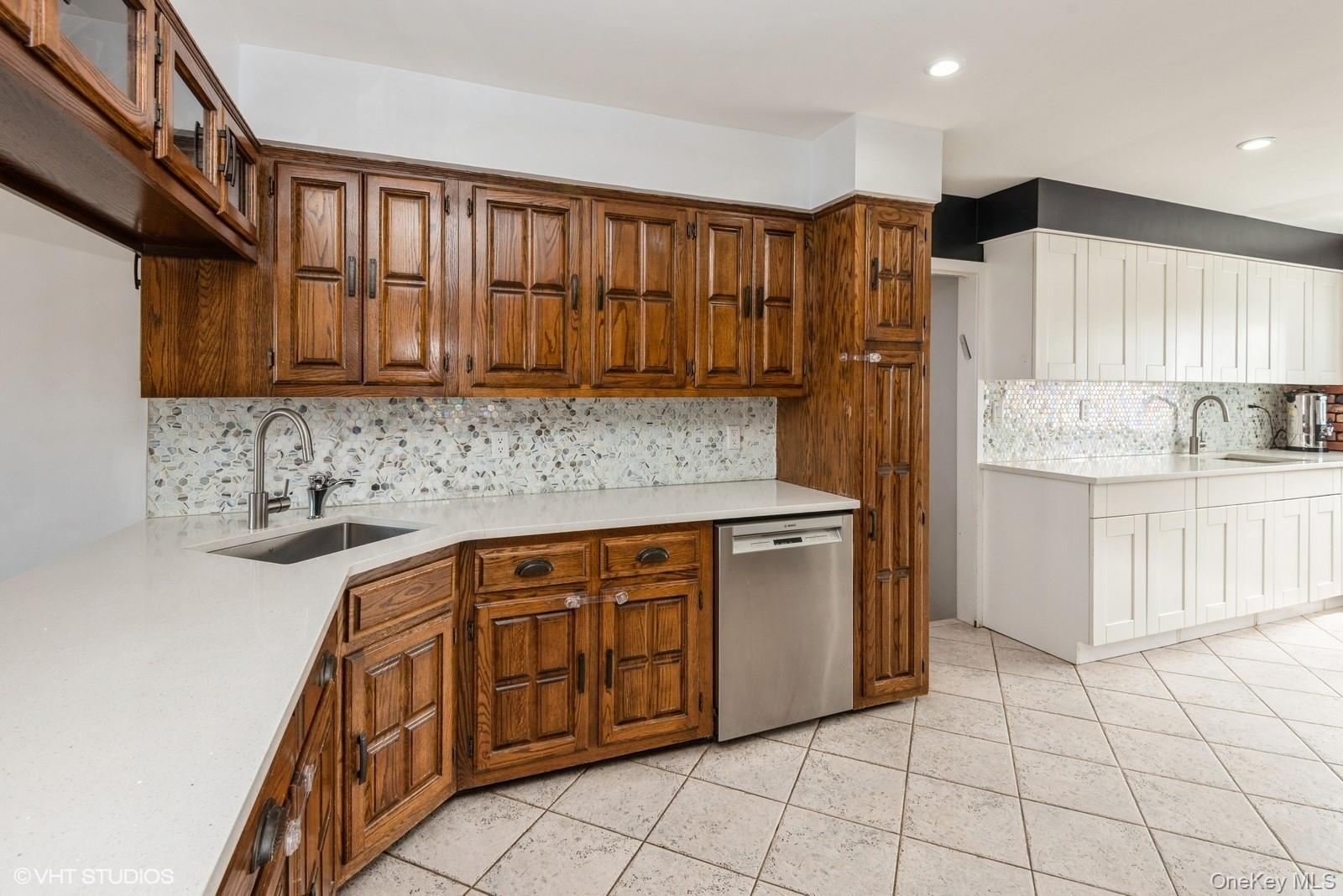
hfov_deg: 96.7
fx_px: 597
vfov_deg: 73.8
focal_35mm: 16
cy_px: 448
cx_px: 672
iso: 200
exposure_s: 1/10
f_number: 9
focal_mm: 16
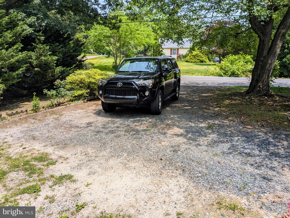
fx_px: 226
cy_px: 109
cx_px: 145
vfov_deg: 51.4
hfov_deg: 65.3
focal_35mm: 27
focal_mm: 4.38
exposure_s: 1/1949
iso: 54
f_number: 1.73
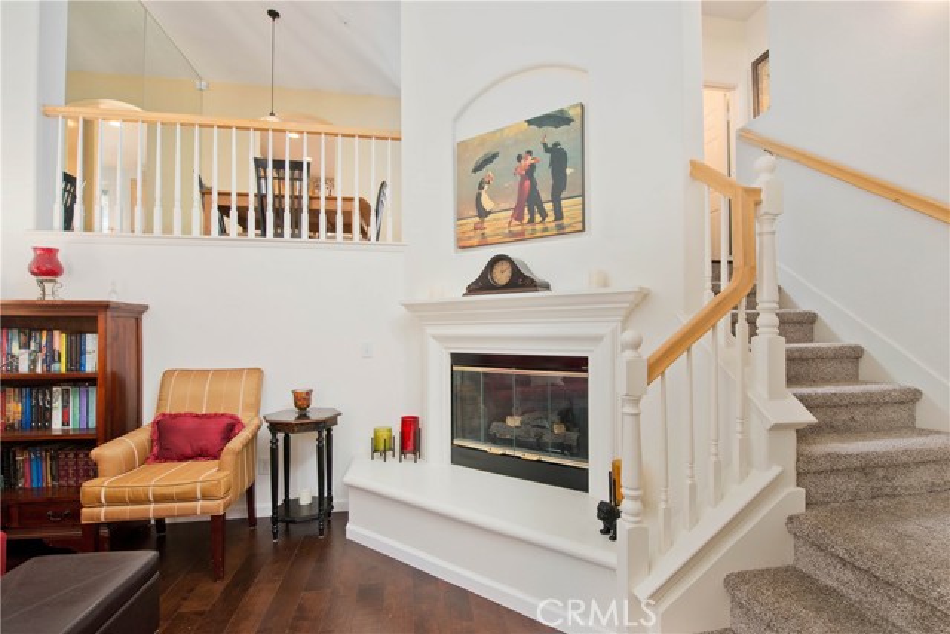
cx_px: 475
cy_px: 317
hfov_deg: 96.7
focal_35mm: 16
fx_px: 422
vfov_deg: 73.8
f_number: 5
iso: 400
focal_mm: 16
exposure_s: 1/160
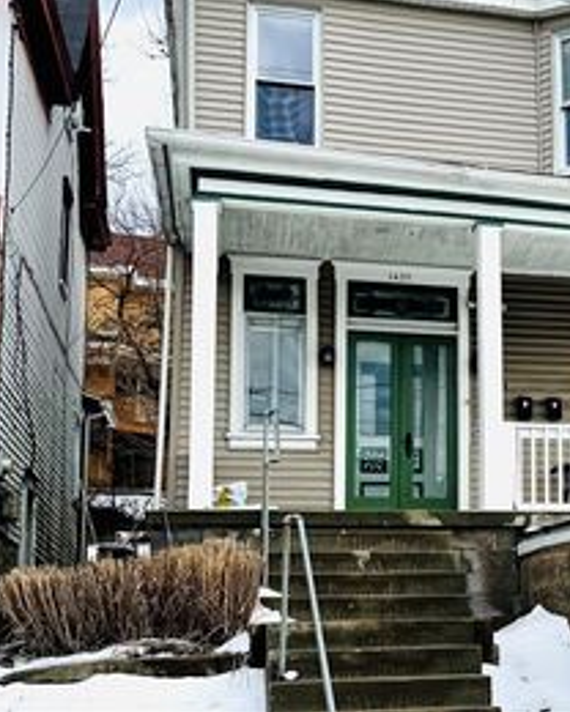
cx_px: 625
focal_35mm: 45
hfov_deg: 30.1
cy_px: 201
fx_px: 949
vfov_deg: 40.3
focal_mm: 6.76
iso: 80
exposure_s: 1/5814
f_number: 1.78
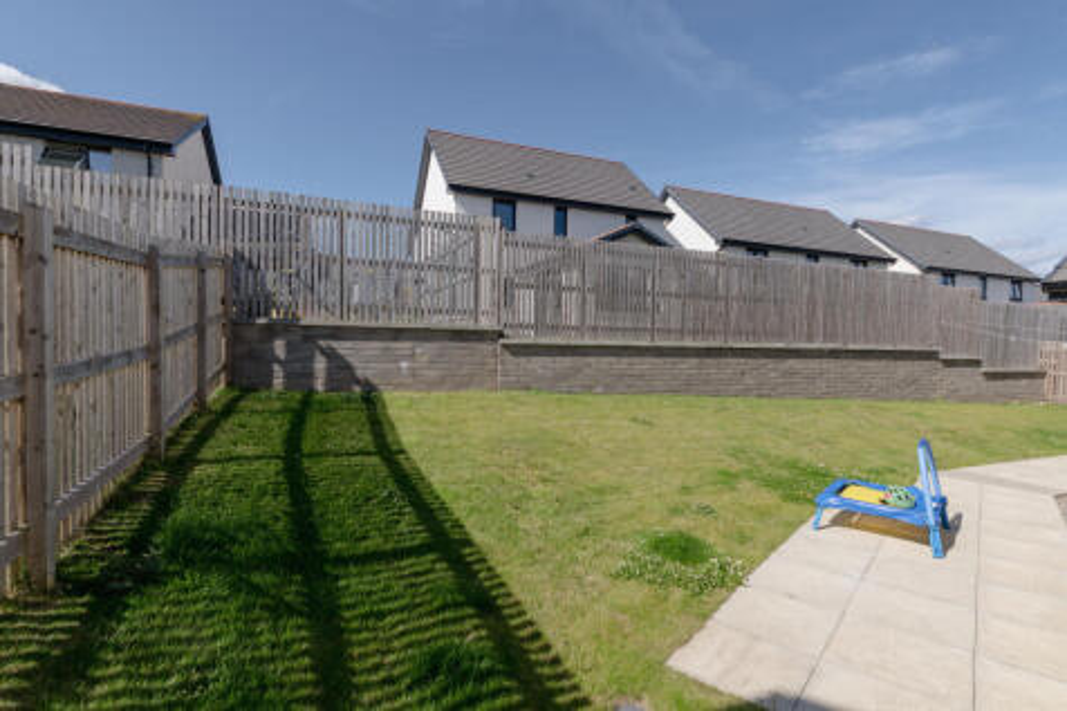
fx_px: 504
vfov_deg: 70.4
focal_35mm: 17
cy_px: 356
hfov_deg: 93.3
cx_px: 534
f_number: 8
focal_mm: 17
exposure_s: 1/400
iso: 100
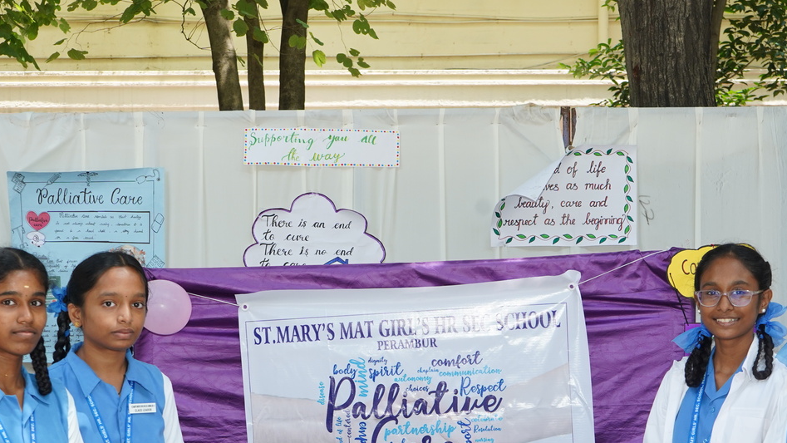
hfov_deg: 31.0
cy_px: 382
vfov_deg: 17.5
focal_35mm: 68
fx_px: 1419
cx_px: 371
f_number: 7.1
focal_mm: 41
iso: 640
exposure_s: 1/160
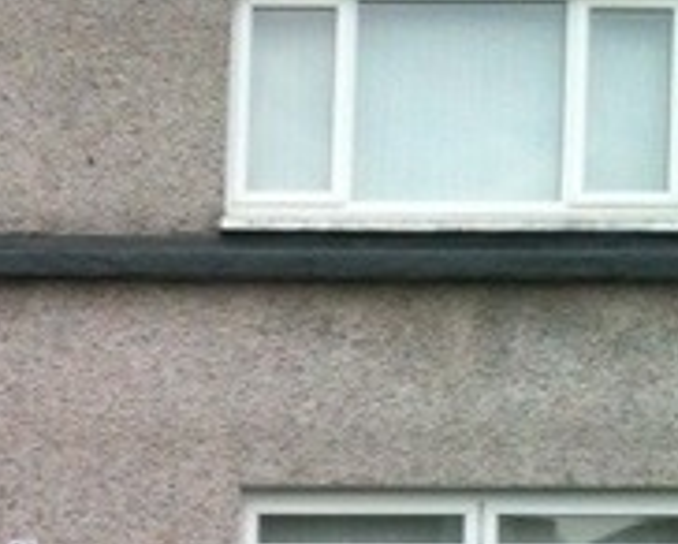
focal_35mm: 107
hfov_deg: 17.4
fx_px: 2149
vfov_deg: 14.0
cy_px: 671
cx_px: -26
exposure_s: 1/120
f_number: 2.8
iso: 125
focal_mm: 3.85
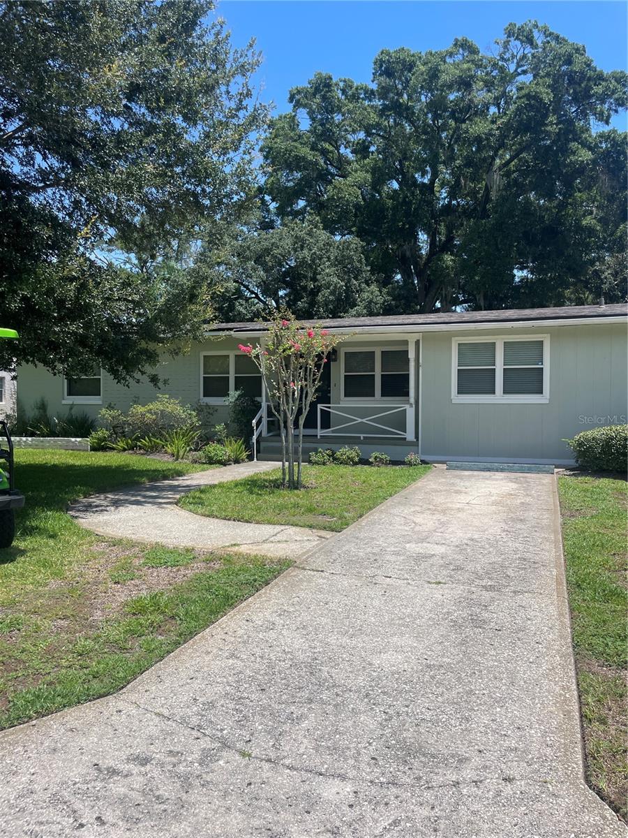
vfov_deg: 67.3
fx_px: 629
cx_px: 314
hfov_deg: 53.1
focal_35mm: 26
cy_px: 419
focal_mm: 4.2
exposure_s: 1/3401
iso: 32
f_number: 1.6
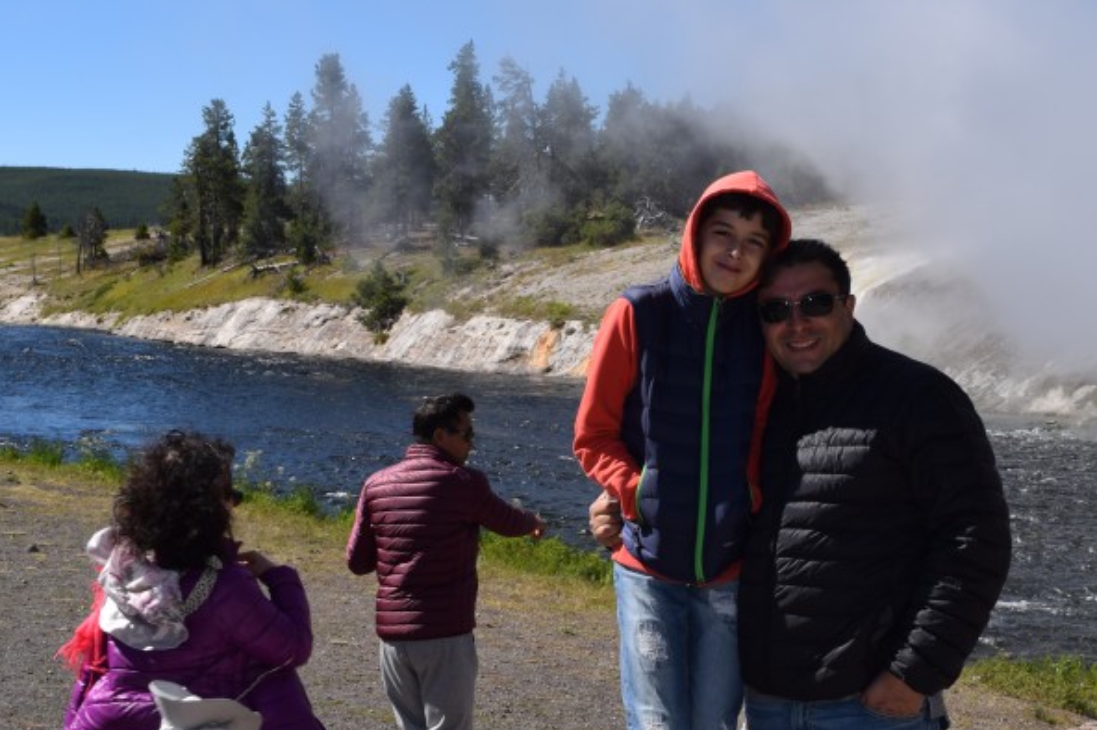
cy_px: 258
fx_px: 1975
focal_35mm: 65
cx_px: 786
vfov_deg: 20.9
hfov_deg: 30.6
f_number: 10
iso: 100
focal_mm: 25
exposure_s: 1/200
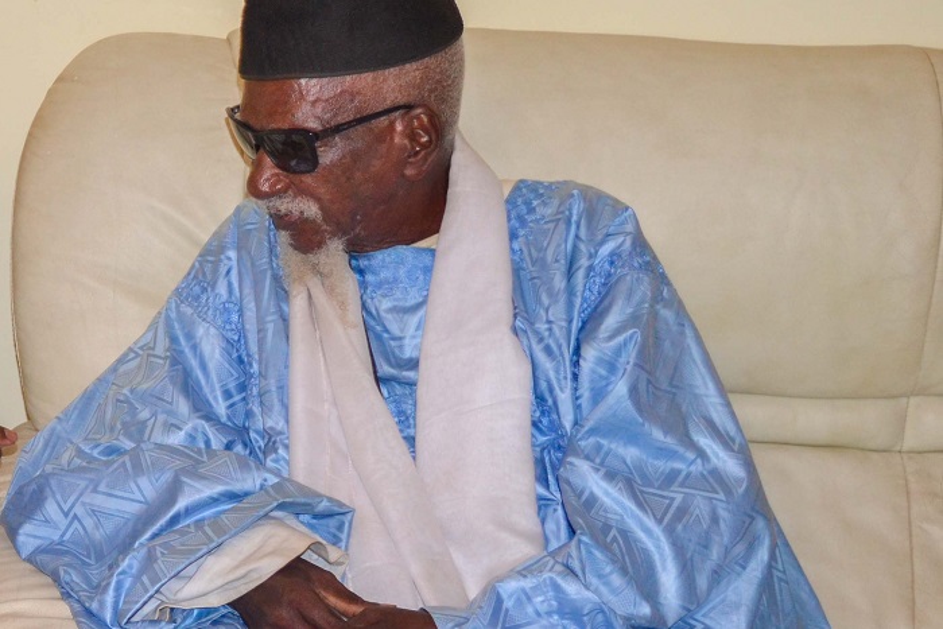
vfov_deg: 29.0
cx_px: 472
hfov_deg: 42.3
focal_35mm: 46
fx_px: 1218
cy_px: 314
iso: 800
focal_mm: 31
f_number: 5
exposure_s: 1/60
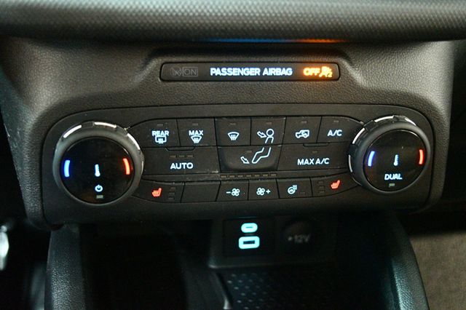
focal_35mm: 39
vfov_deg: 34.2
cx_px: 233
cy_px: 155
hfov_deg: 49.6
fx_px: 505
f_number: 4.2
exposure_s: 1/10
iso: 12800
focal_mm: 26
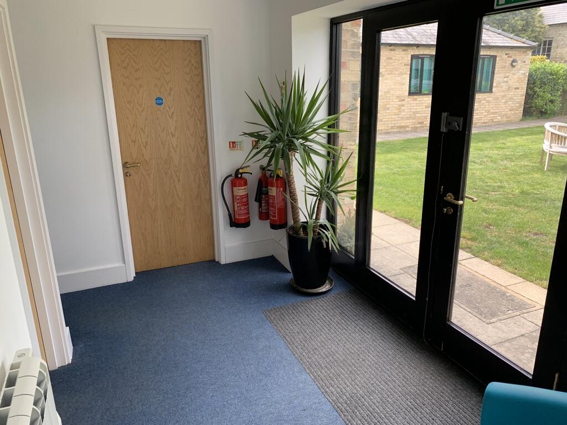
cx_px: 284
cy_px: 212
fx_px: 426
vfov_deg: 53.1
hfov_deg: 67.3
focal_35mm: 26
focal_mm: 4.25
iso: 32
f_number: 1.8
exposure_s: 1/122
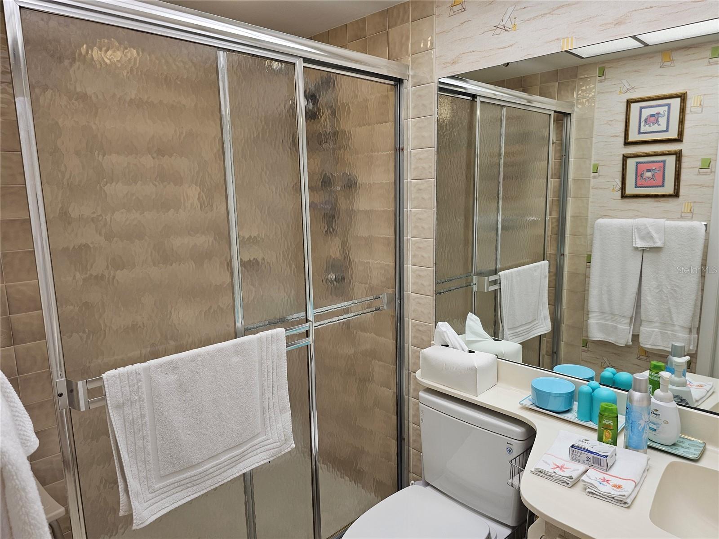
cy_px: 270
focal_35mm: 23
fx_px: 478
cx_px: 360
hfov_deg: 73.9
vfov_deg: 58.9
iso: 64
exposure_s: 1/120
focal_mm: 6.3
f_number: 1.7
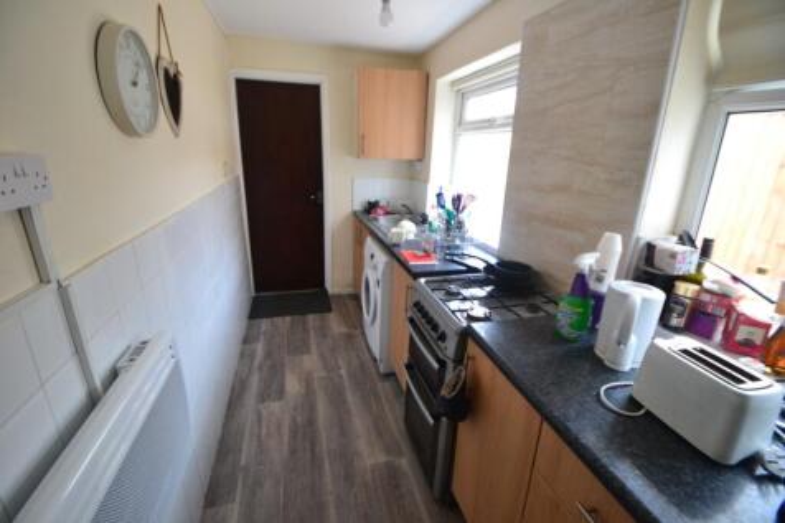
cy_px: 262
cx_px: 392
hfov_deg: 100.4
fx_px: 327
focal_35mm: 15
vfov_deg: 77.3
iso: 800
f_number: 3.5
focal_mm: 10
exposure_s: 1/60
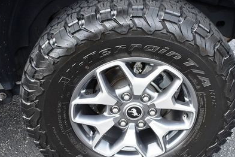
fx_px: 287
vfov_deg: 30.4
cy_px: 96
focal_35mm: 44
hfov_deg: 44.2
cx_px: 144
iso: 400
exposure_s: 1/250
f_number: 3.5
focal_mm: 18
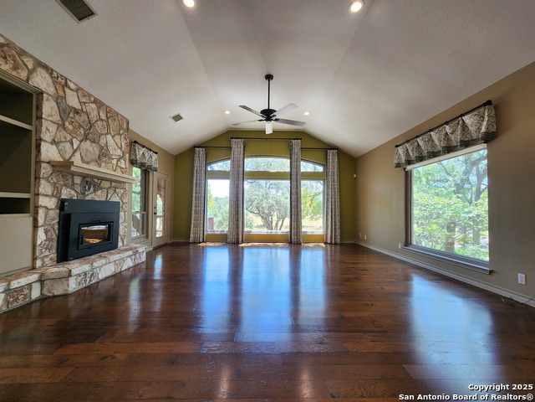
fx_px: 201
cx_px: 268
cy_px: 201
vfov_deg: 89.9
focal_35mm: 13
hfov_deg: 106.2
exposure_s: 1/60
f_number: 2.2
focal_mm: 2.2
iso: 64
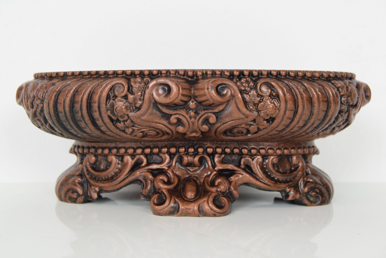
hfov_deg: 38.9
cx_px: 193
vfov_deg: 26.5
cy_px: 129
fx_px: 547
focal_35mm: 51
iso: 1600
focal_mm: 34
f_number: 7.1
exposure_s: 1/200
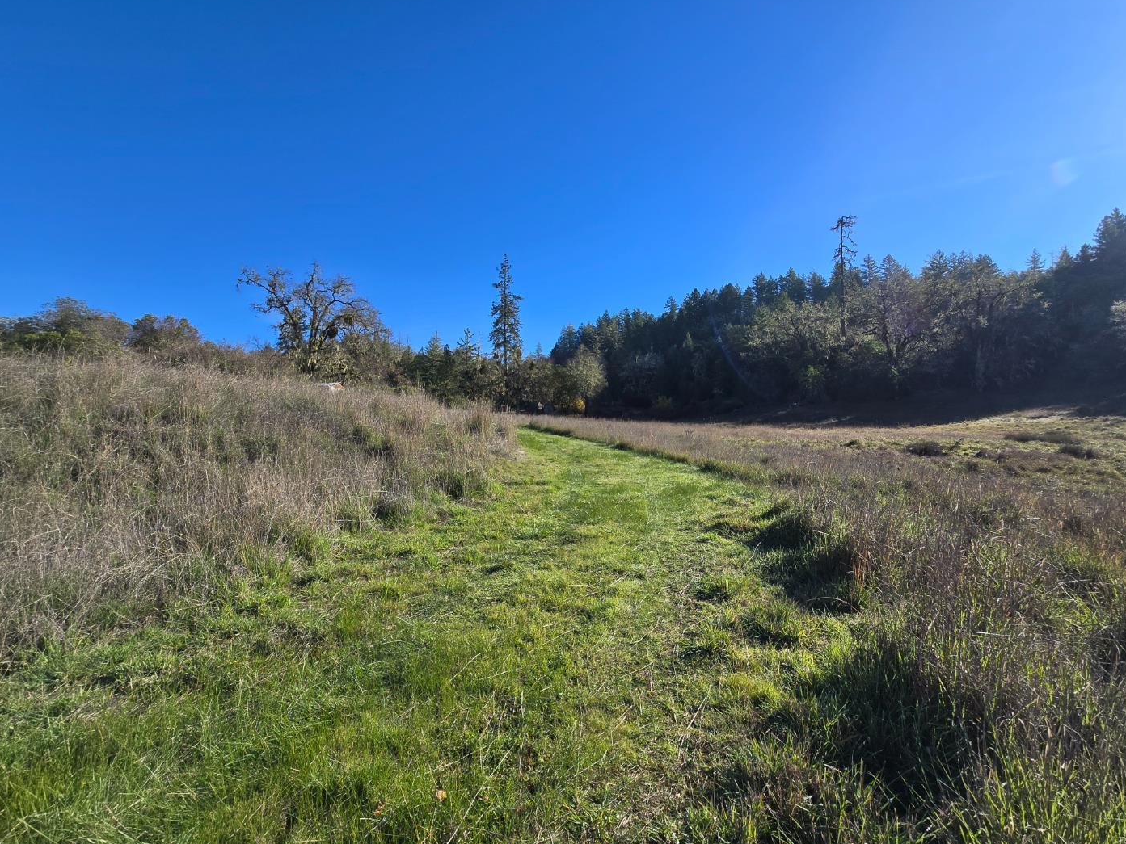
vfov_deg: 85.7
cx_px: 578
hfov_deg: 102.0
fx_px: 455
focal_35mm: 14
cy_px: 417
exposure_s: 1/1799
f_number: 2.2
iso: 50
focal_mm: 2.2
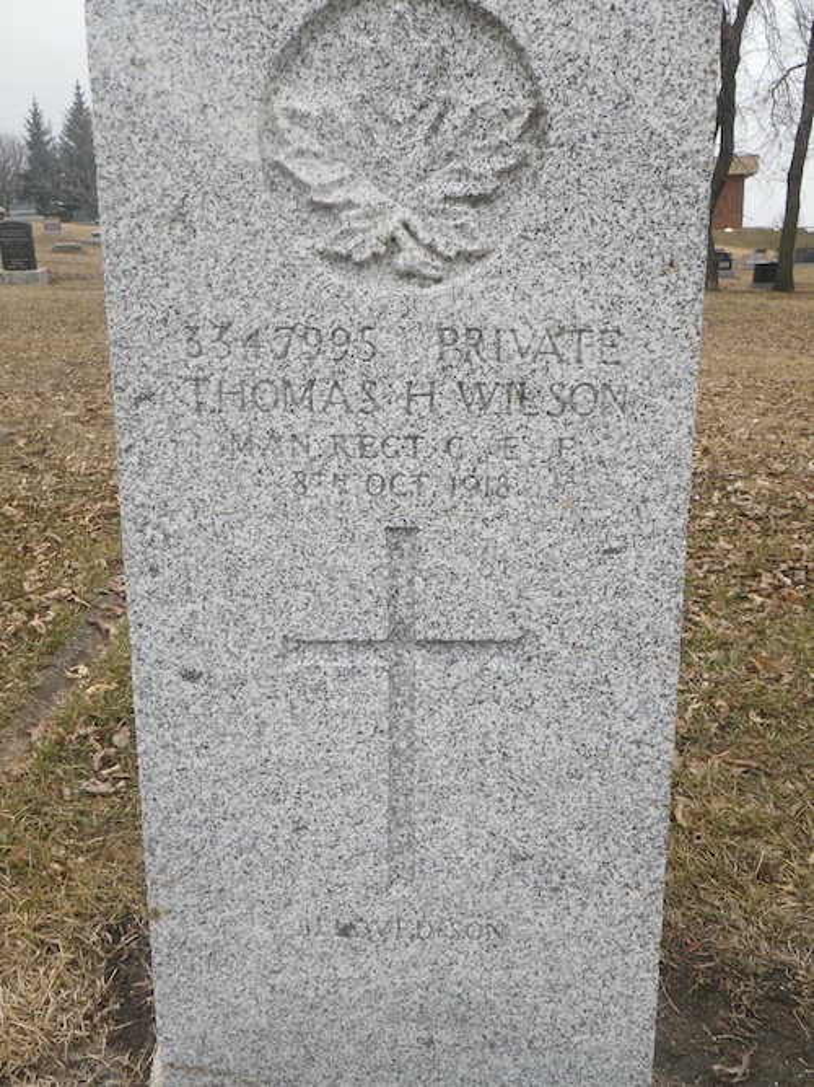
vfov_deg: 63.5
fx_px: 878
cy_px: 544
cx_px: 407
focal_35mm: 28
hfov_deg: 49.7
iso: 80
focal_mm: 5
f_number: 4.2
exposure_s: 1/160
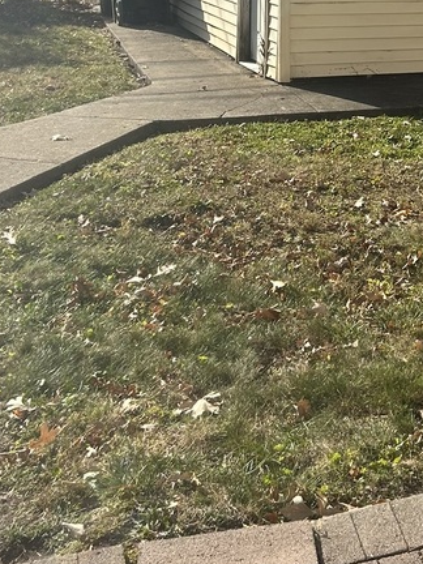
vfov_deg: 28.6
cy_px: 51
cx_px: 371
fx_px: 1059
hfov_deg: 22.1
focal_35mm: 65
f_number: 1.5
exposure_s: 1/4630
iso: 50
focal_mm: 5.7
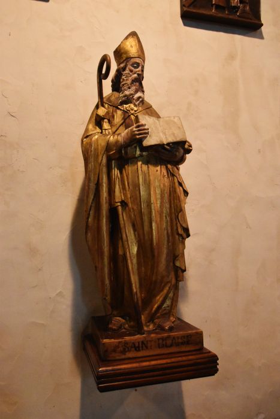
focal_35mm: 27
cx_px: 140
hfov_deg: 47.9
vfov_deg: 67.4
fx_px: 315
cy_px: 210
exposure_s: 1/60
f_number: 4.2
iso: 7200
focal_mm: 18
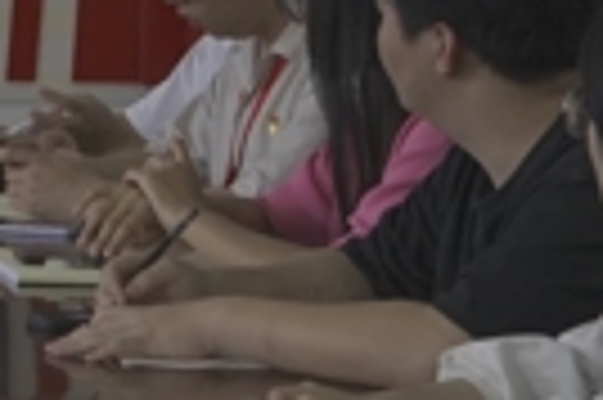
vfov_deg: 5.4
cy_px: -216
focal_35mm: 253
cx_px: -720
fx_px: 4233
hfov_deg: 7.7
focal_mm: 33
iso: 800
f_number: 5.6
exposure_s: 1/200
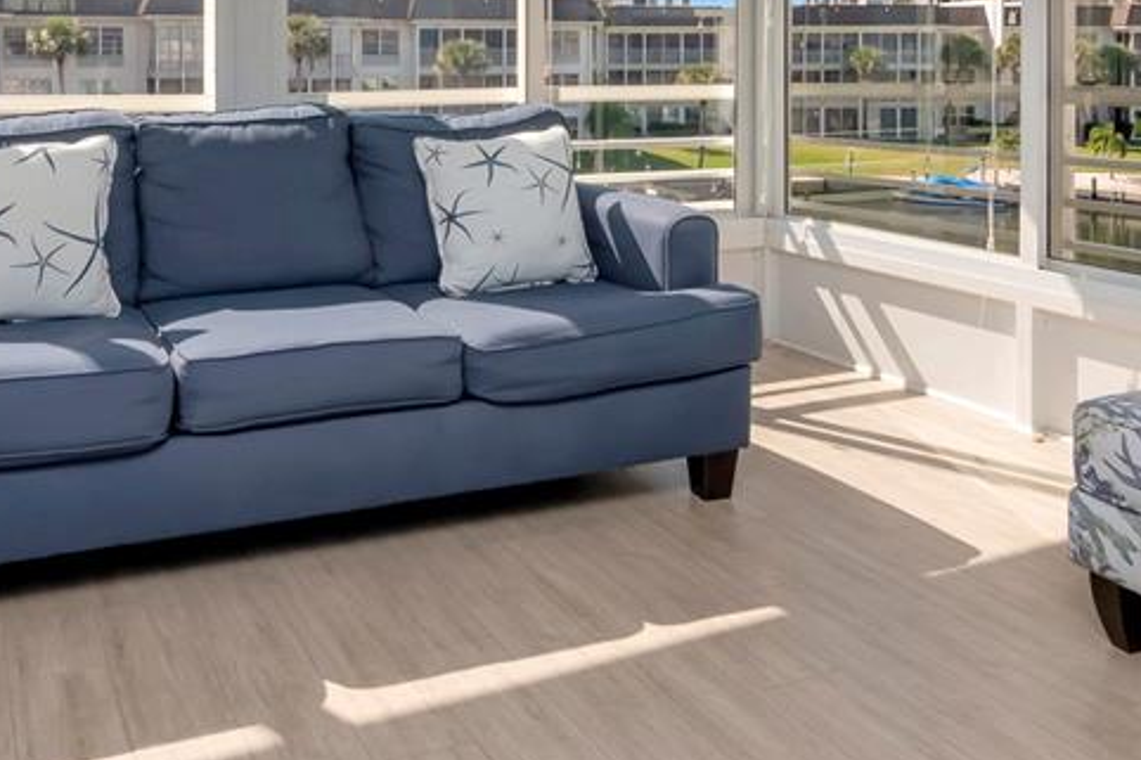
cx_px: 426
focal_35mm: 35
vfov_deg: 35.4
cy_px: 66
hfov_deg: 53.7
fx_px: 1111
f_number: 9
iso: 640
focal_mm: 11
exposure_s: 1/200
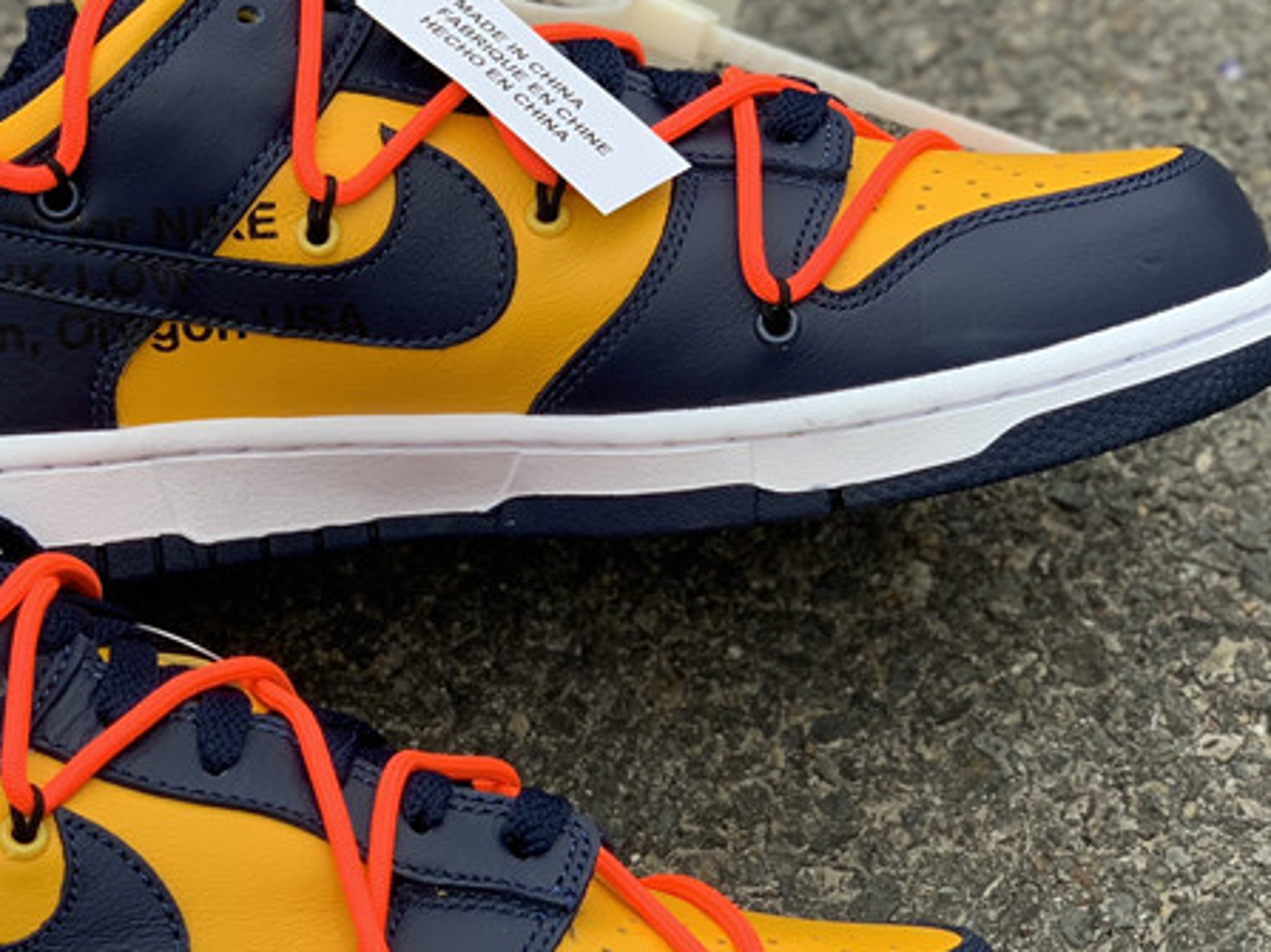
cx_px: 299
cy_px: 561
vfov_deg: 15.9
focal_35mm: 93
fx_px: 3414
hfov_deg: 20.9
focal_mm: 6
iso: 20
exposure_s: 1/122
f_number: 2.4
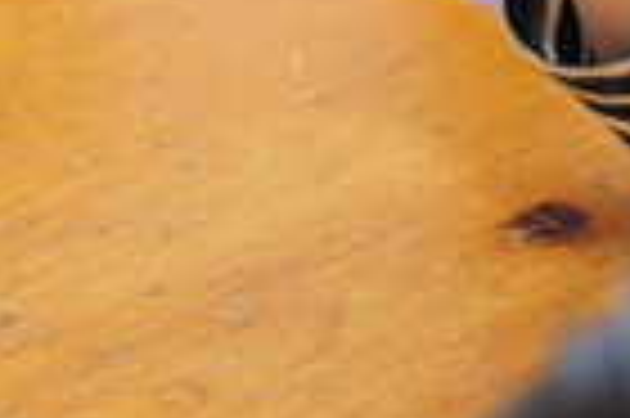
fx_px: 3601
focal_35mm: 206
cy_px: -703
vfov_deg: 6.3
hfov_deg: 10.0
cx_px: 135
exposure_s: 1/40
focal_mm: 24
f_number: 2.8
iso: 200
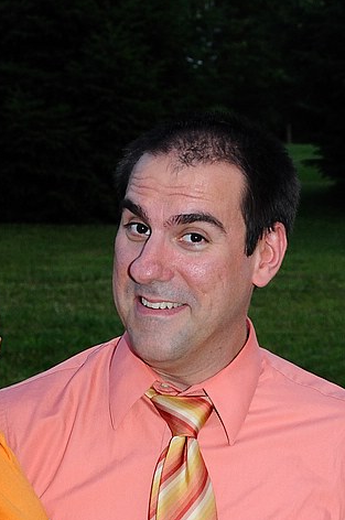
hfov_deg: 9.6
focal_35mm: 143
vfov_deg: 14.2
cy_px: 487
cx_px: 165
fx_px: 2064
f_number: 7.1
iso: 1100
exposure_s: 1/125
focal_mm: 45
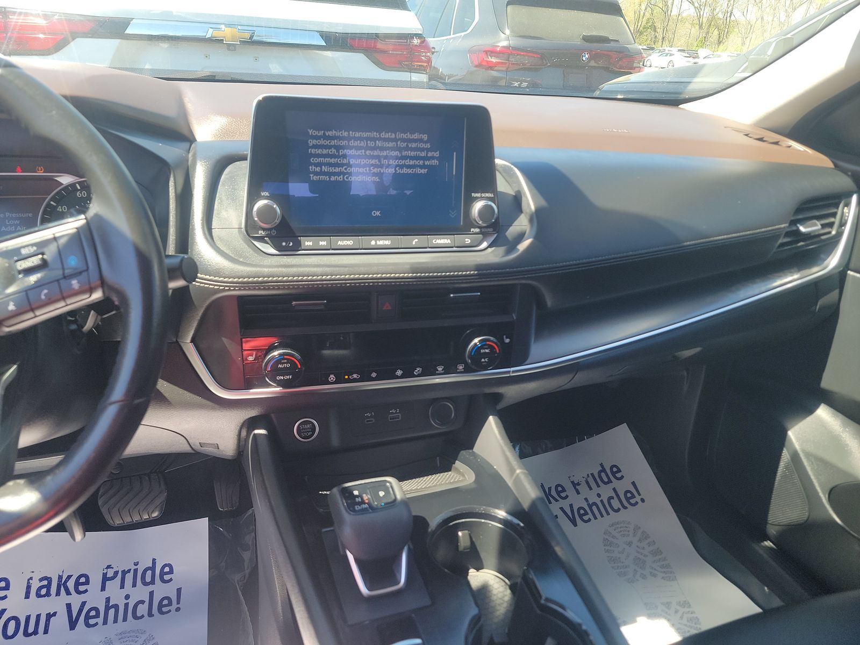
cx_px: 430
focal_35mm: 24
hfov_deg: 71.6
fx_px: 596
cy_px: 322
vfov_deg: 56.8
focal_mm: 6.7
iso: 72
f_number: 1.8
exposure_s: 1/119
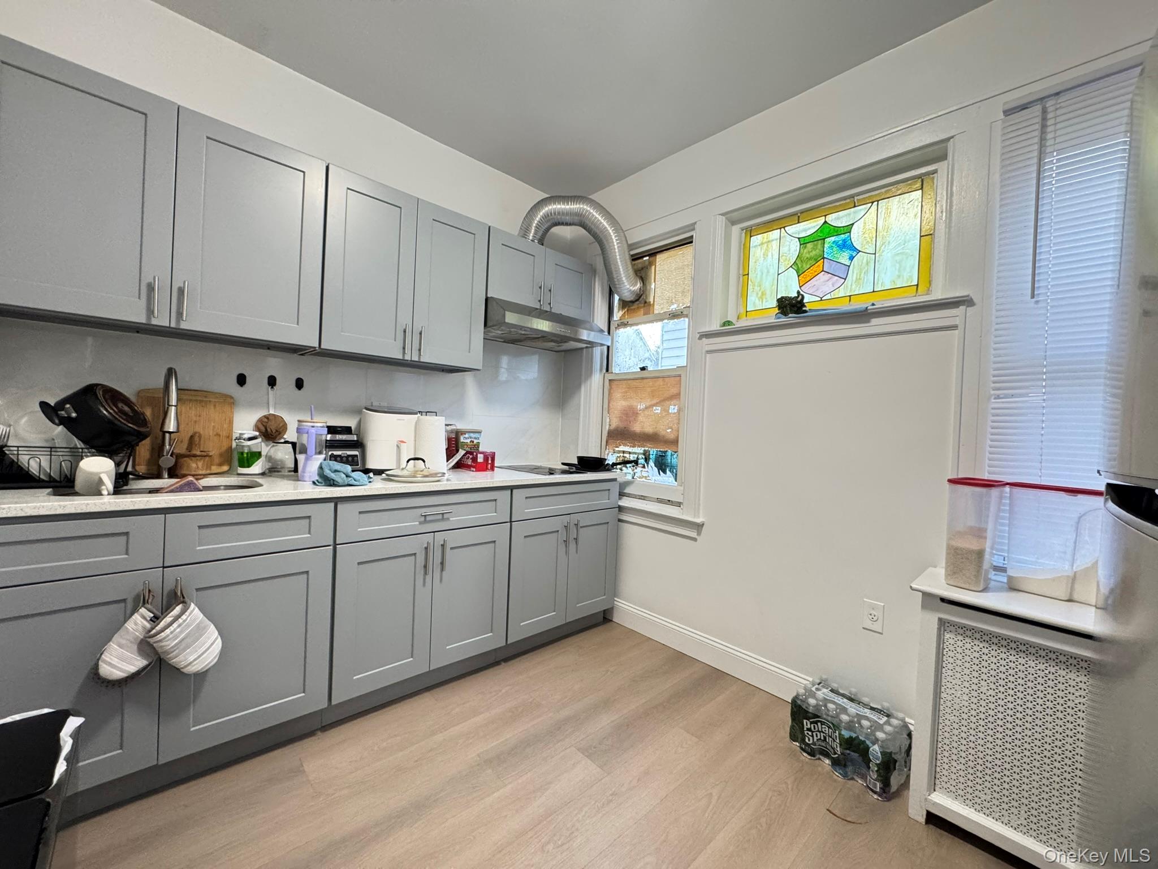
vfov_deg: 85.7
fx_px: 468
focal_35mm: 14
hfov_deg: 102.1
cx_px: 579
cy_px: 434
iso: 500
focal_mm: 2.22
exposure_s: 1/60
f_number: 2.2
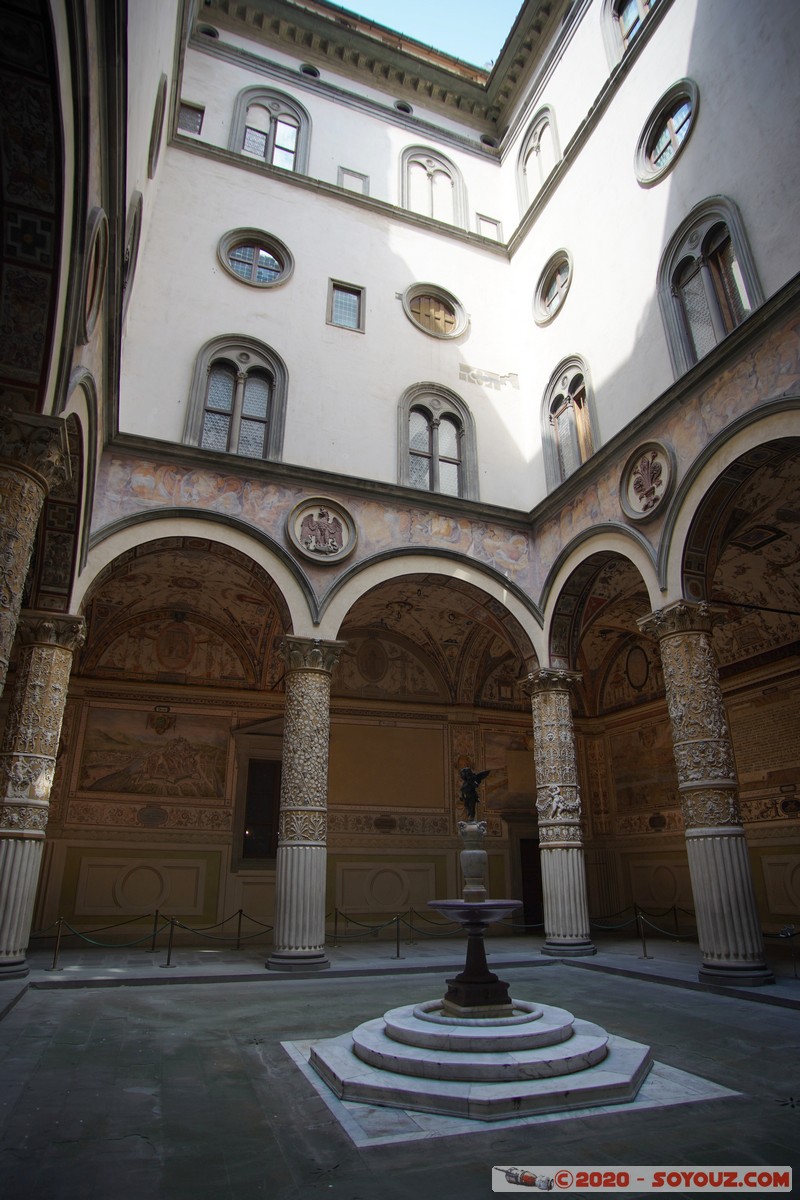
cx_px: 400
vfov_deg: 84.0
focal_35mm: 20
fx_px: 667
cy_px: 600
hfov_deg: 61.9
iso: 100
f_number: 4.5
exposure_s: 1/100
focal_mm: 20
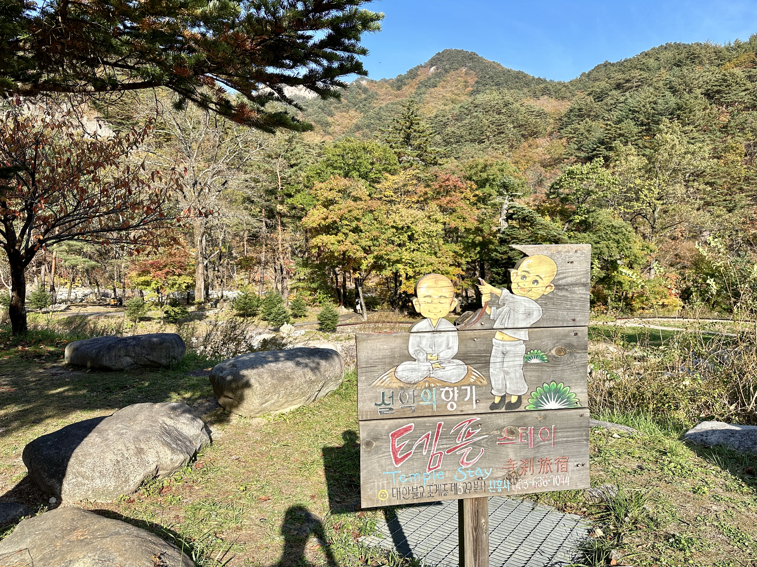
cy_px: 284
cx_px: 378
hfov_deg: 71.6
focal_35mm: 24
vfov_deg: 56.8
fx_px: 525
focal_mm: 6.86
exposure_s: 1/2028
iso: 80
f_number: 1.78
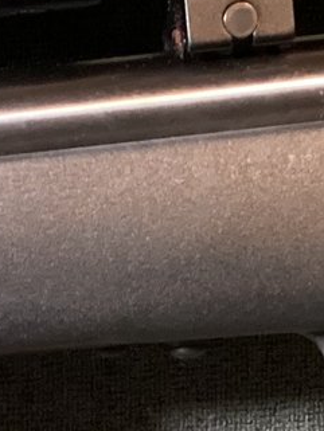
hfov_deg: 10.1
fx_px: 1821
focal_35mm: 146
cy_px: 420
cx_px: -34
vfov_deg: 13.4
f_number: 2.4
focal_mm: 3.3
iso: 400
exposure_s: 1/30
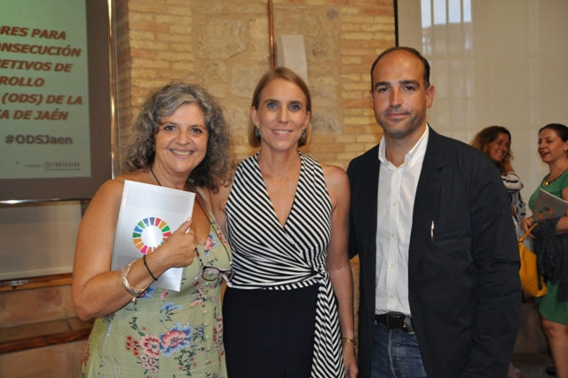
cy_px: 189
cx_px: 284
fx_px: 520
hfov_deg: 57.3
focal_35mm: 33
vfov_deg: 39.9
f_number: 3.5
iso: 800
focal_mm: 22
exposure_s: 1/60
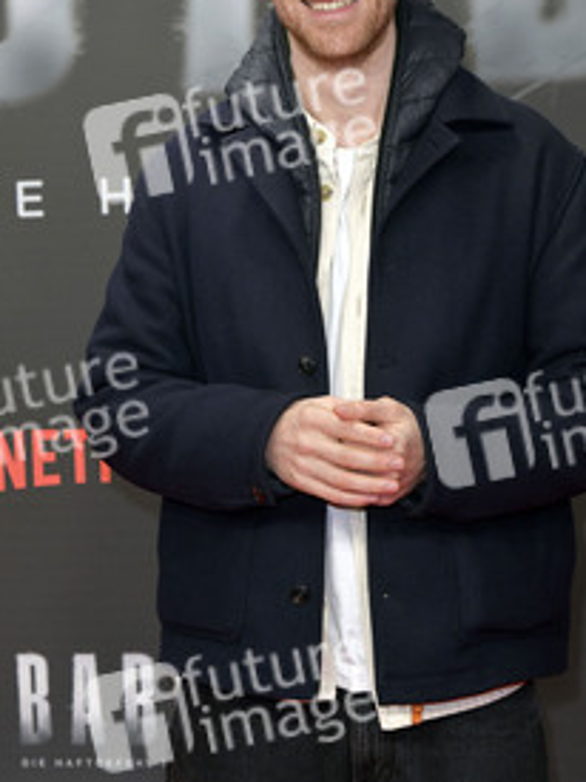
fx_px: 2462
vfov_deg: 18.0
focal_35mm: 109
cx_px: 313
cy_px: 279
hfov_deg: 13.6
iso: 1250
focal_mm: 78
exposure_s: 1/250
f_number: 5.6
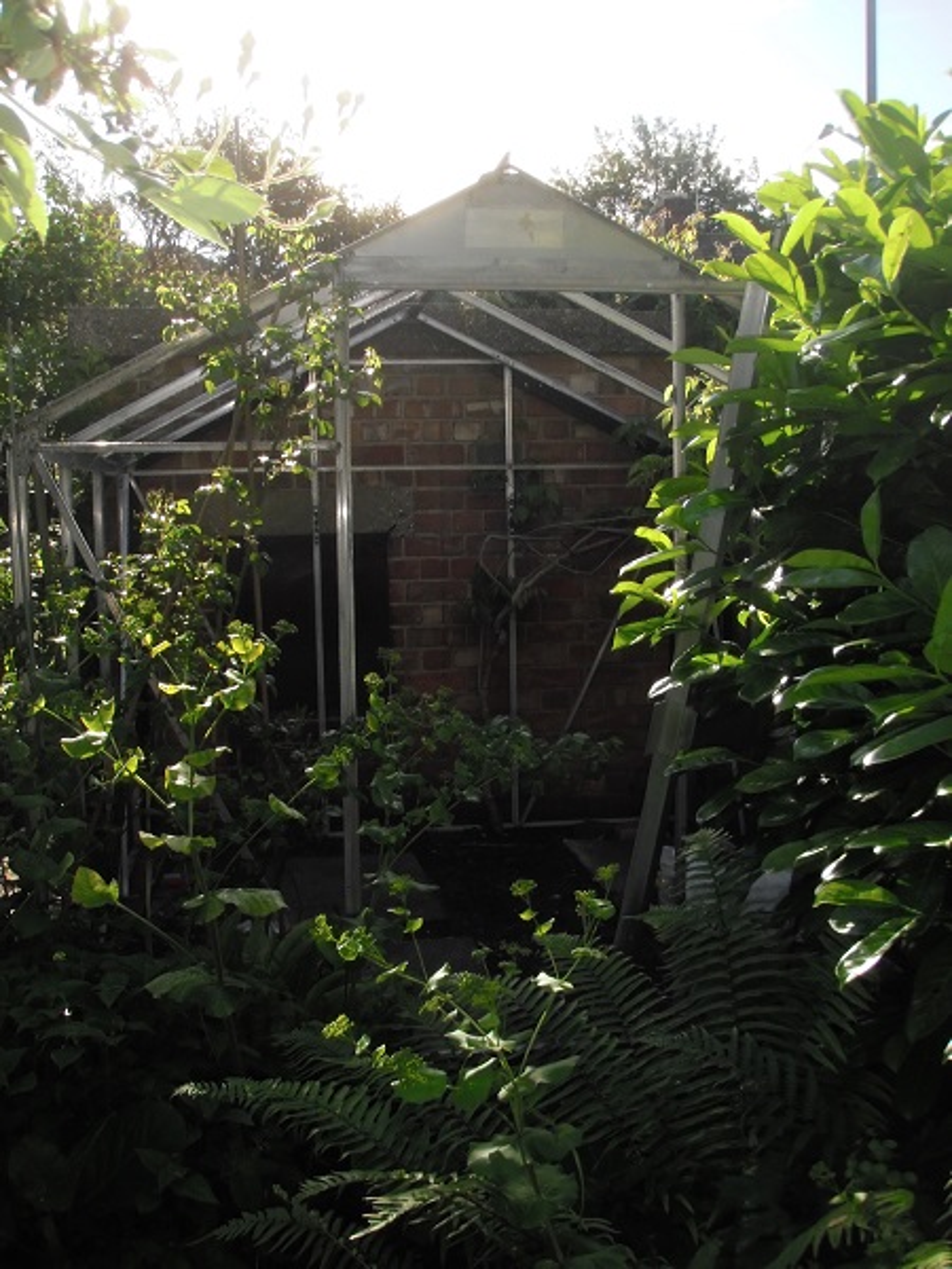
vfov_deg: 49.0
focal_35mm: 38
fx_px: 1393
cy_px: 634
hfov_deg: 37.7
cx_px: 476
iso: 100
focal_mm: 6.7
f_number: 6.6
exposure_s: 1/125
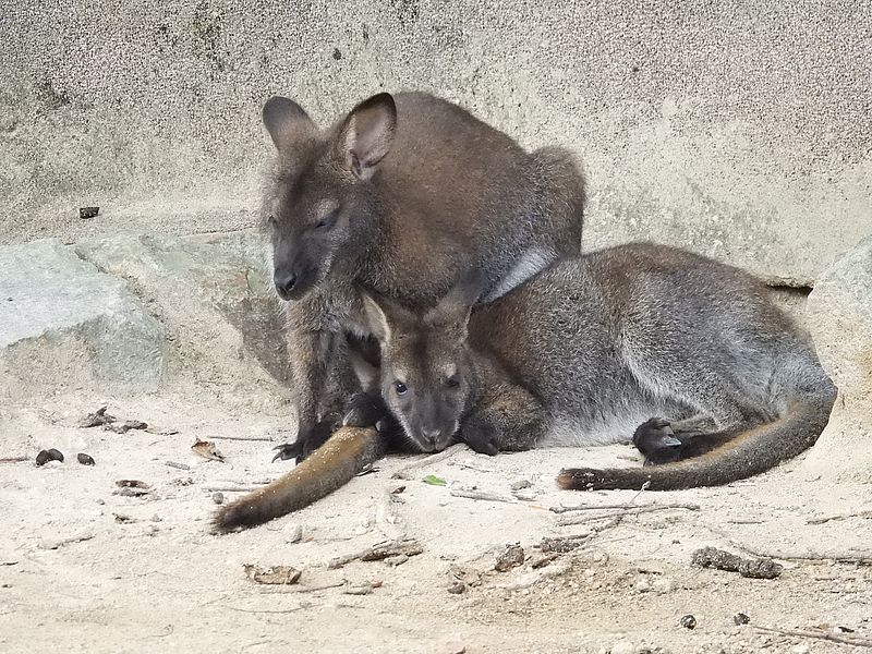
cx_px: 436
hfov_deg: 4.0
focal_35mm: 500
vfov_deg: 3.0
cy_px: 327
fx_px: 12595
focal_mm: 89.2
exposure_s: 1/320
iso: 1600
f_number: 5
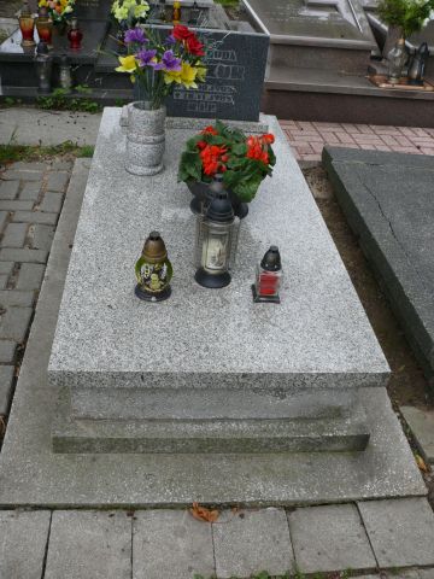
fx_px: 585
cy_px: 290
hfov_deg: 40.7
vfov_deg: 52.6
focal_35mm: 35
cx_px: 217
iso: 100
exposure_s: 1/160
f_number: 4
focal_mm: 7.4
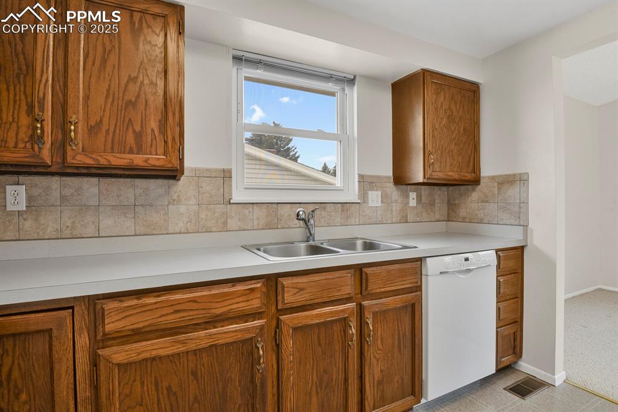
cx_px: 309
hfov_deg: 93.3
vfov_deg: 70.4
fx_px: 292
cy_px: 206
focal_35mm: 17
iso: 720
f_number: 8
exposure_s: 1/20
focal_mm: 17
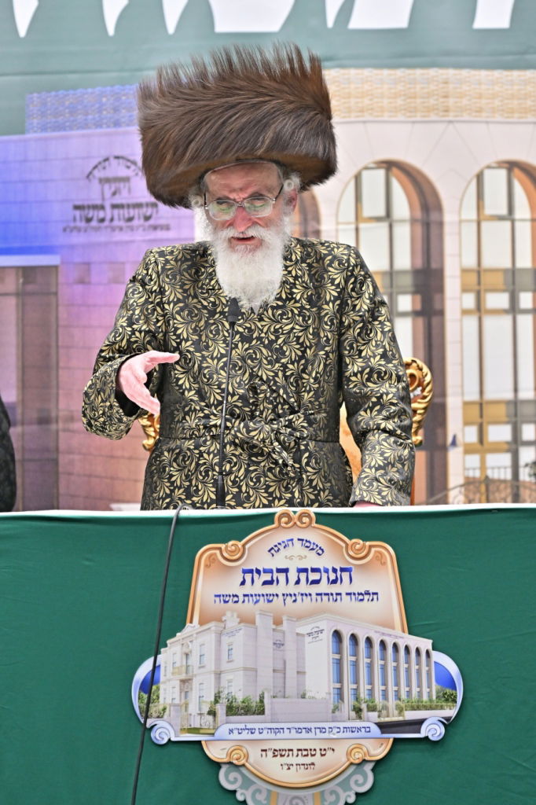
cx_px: 268
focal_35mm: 154
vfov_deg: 13.3
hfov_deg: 8.9
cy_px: 402
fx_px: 3441
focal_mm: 103
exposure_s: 1/400
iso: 800
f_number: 4
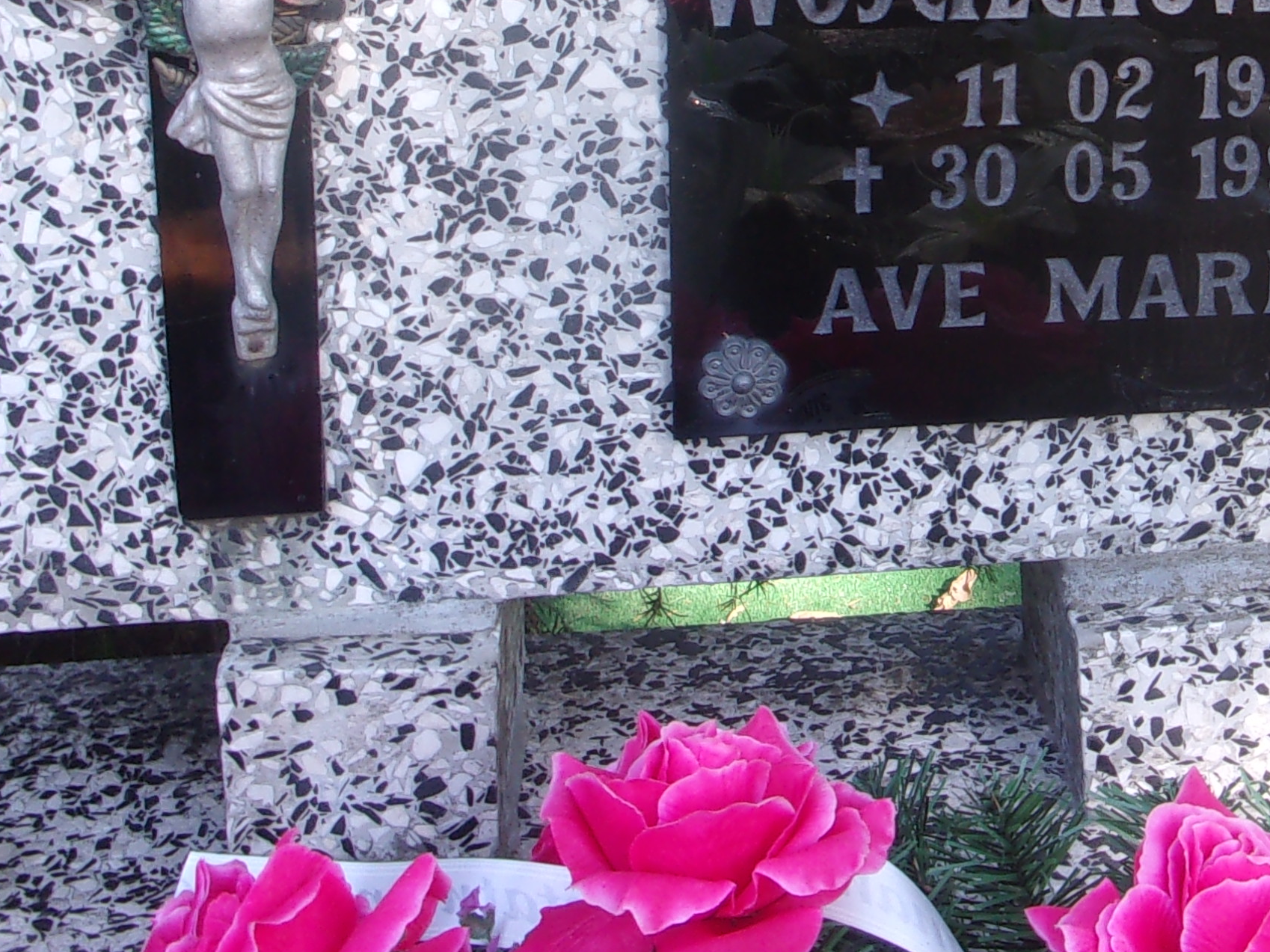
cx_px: 1104
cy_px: 70
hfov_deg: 25.0
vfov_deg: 19.0
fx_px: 2788
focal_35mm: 76
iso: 80
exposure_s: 1/52
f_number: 3.9
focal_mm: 5.1
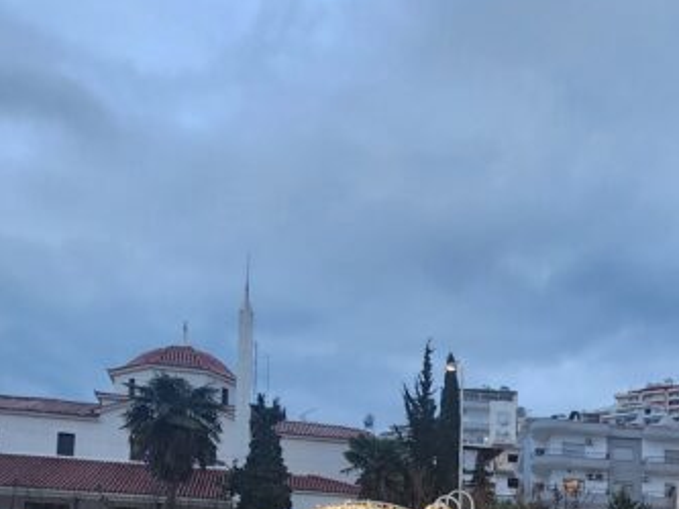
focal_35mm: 40
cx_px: 551
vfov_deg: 31.6
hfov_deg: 44.3
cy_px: 568
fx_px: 785
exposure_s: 1/50
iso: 125
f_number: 2.2
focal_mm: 2.2
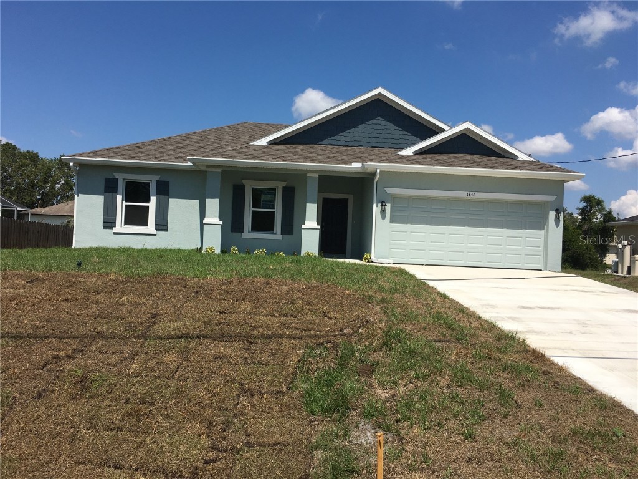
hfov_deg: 61.7
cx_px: 319
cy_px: 240
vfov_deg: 48.2
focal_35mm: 29
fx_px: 534
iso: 25
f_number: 2.2
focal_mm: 4.15
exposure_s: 1/2849
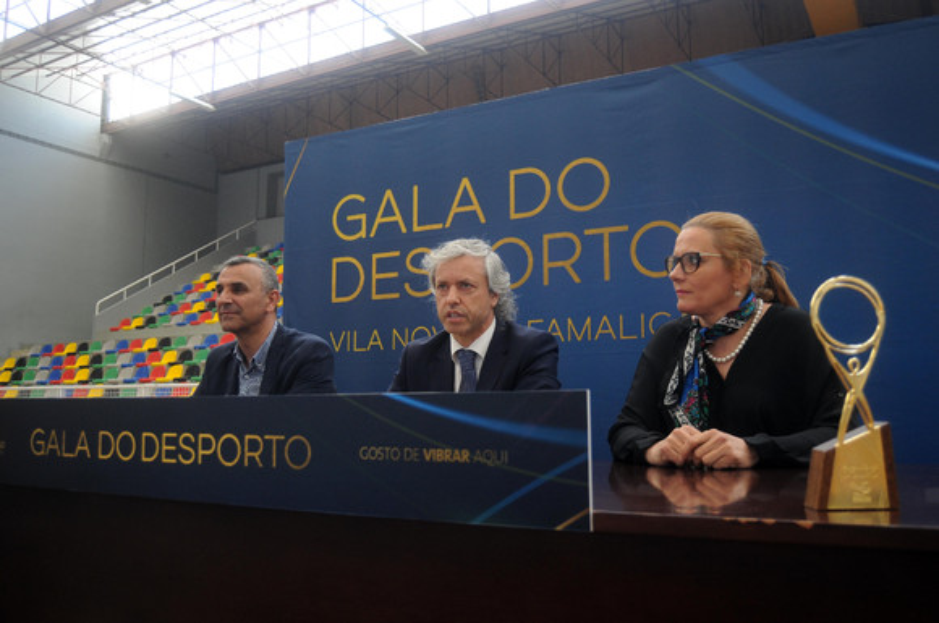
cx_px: 470
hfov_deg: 62.0
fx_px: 781
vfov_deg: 43.5
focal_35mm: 30
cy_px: 312
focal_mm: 20
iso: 400
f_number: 3.5
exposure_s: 1/80
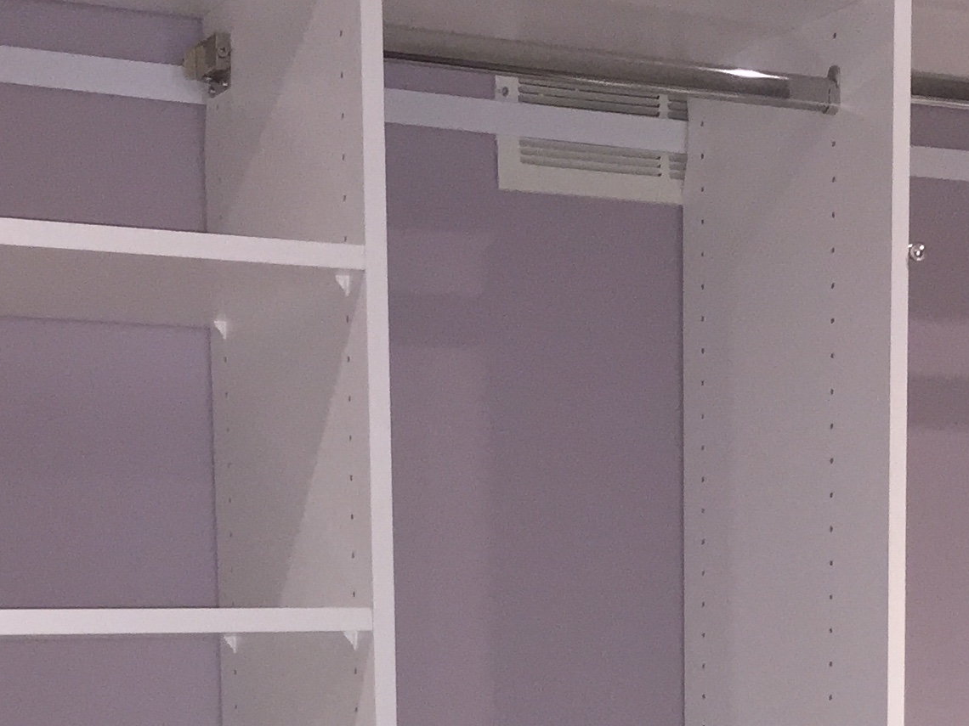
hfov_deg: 23.5
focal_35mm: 83
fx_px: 2323
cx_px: 544
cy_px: 943
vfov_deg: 16.8
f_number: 2.2
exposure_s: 1/30
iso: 100
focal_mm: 4.15
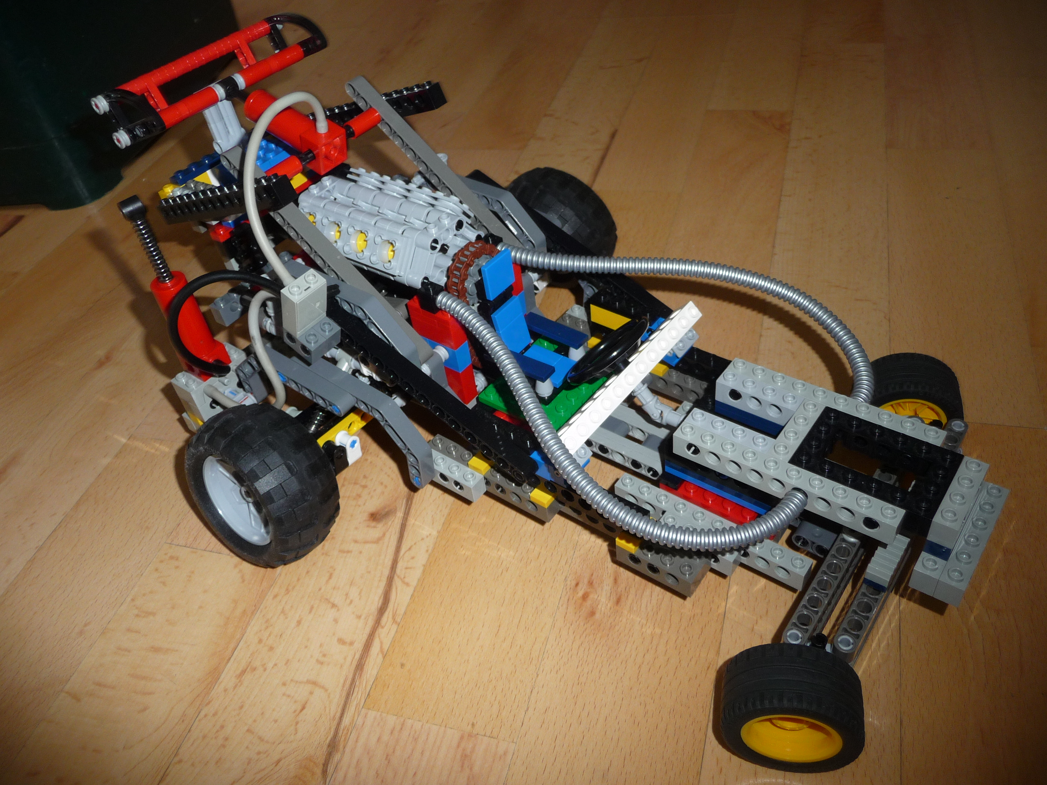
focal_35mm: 28
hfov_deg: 63.4
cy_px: 392
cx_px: 524
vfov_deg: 49.7
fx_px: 847
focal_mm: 4.7
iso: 100
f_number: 3.3
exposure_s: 1/30
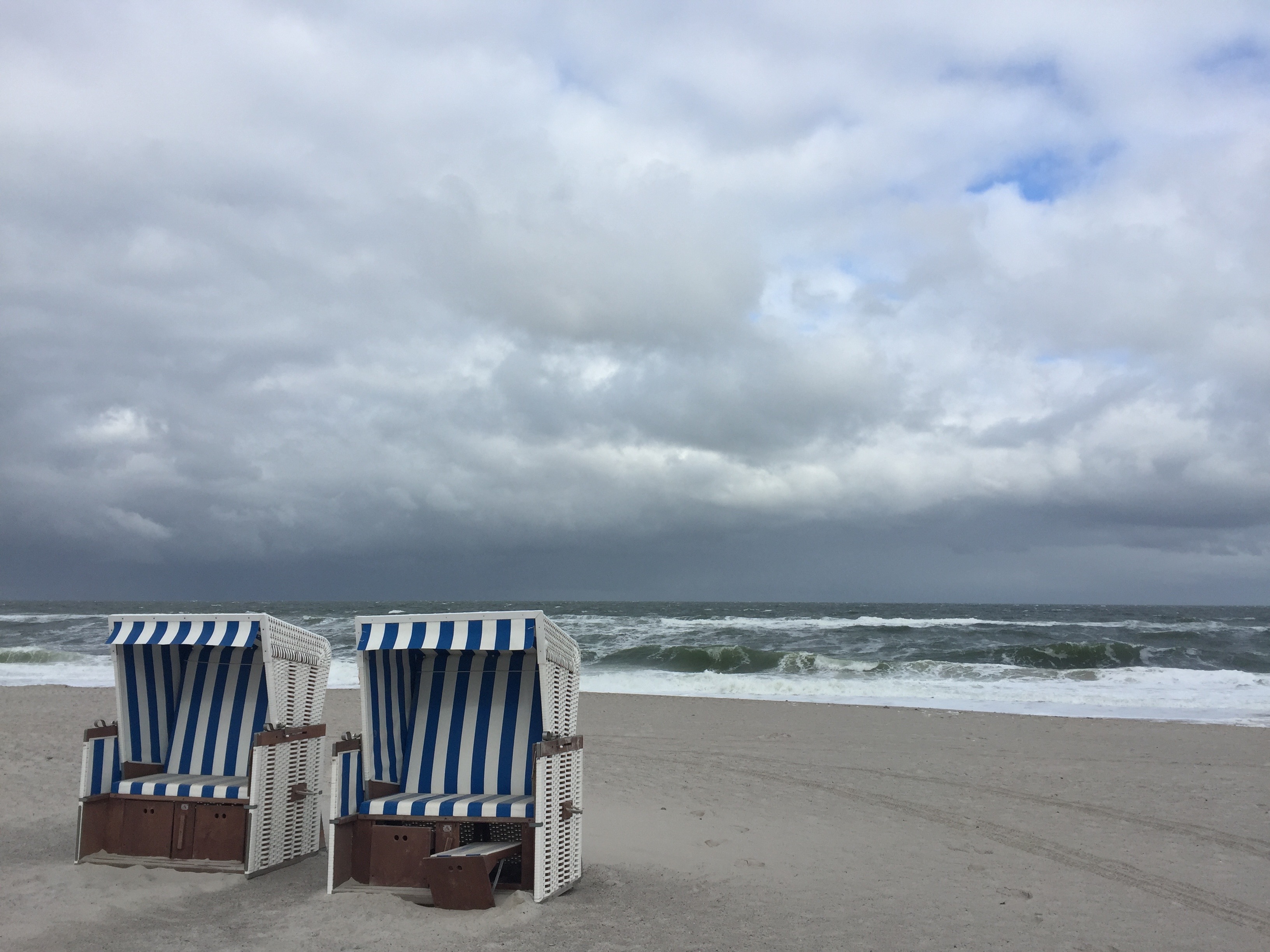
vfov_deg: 48.2
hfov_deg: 61.7
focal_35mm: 29
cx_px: 635
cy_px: 476
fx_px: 1064
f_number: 2.2
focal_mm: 4.15
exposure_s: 1/2326
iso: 32
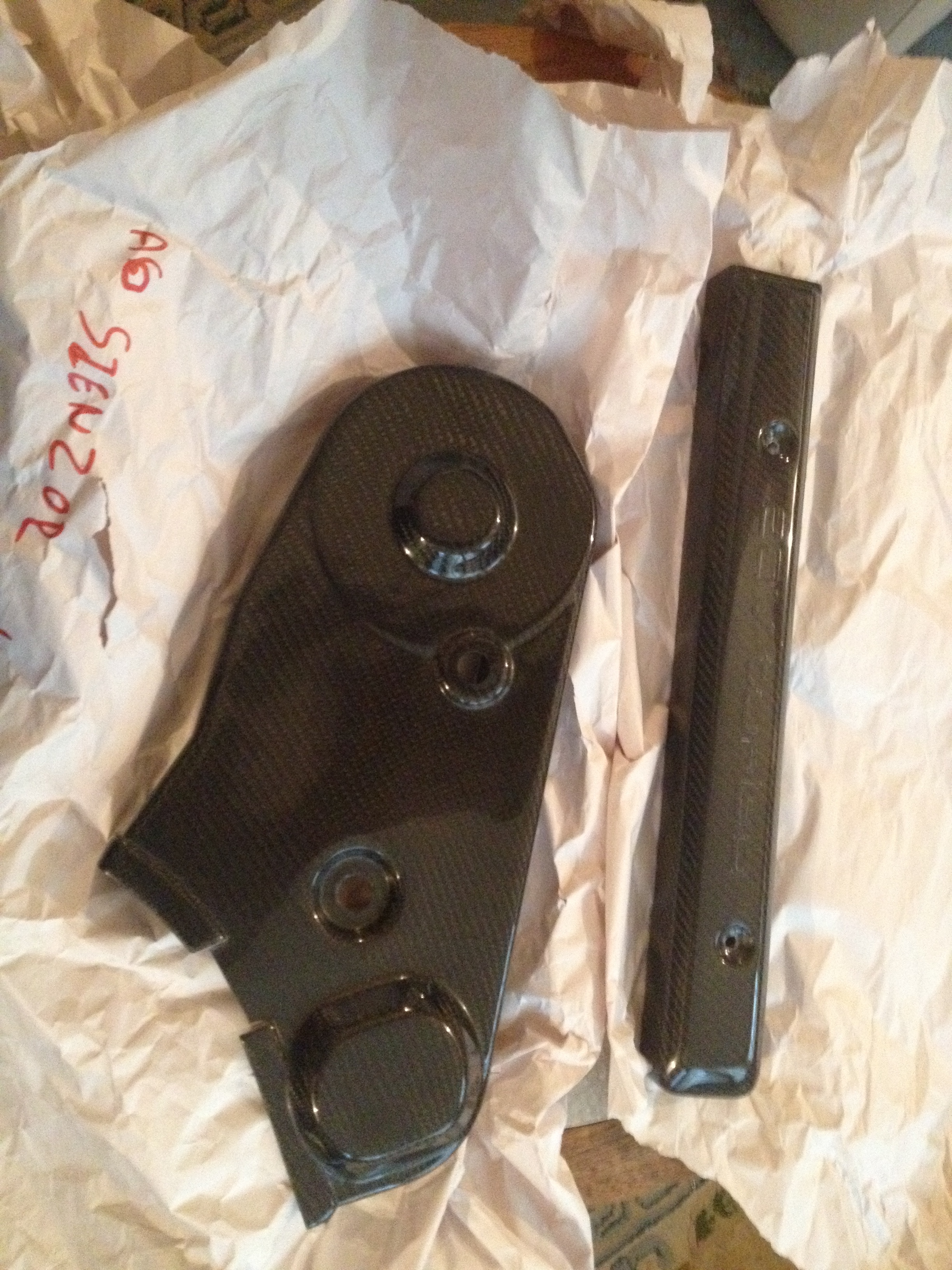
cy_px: 635
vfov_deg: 52.6
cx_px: 476
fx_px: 1283
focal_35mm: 35
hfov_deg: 40.7
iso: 800
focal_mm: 4.28
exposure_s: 1/15
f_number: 2.4
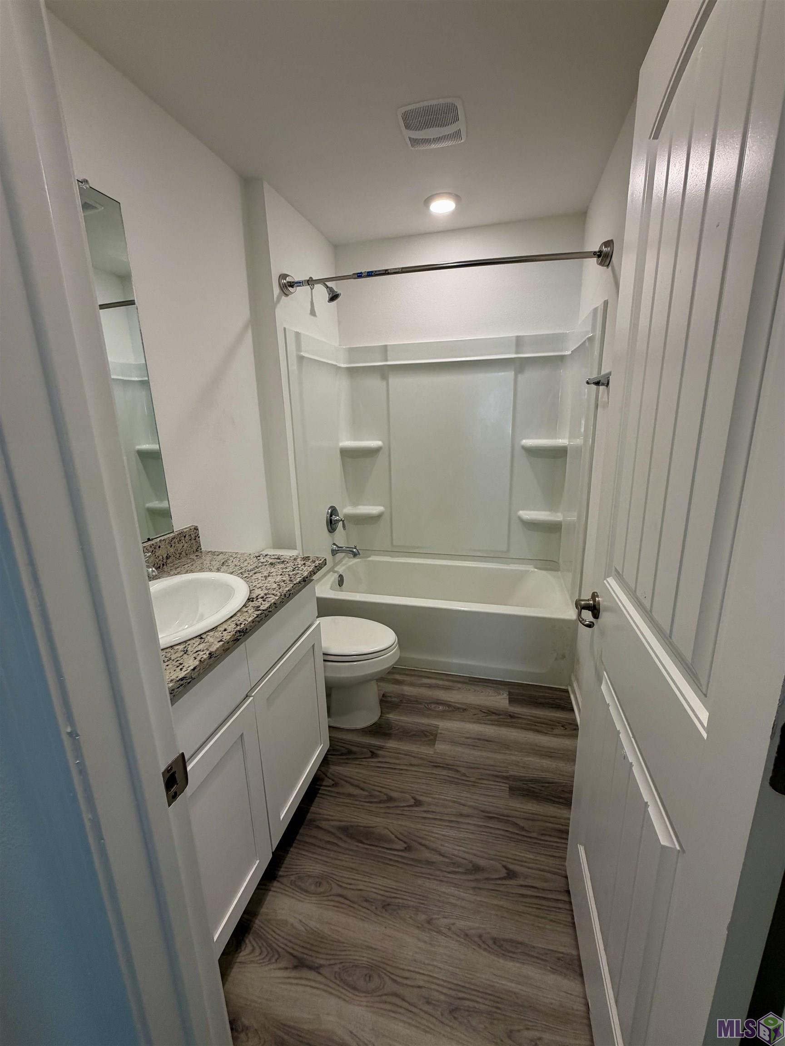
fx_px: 423
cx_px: 392
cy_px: 523
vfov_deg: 102.1
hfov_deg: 85.7
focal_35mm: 14
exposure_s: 1/120
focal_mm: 2.22
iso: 160
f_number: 2.2
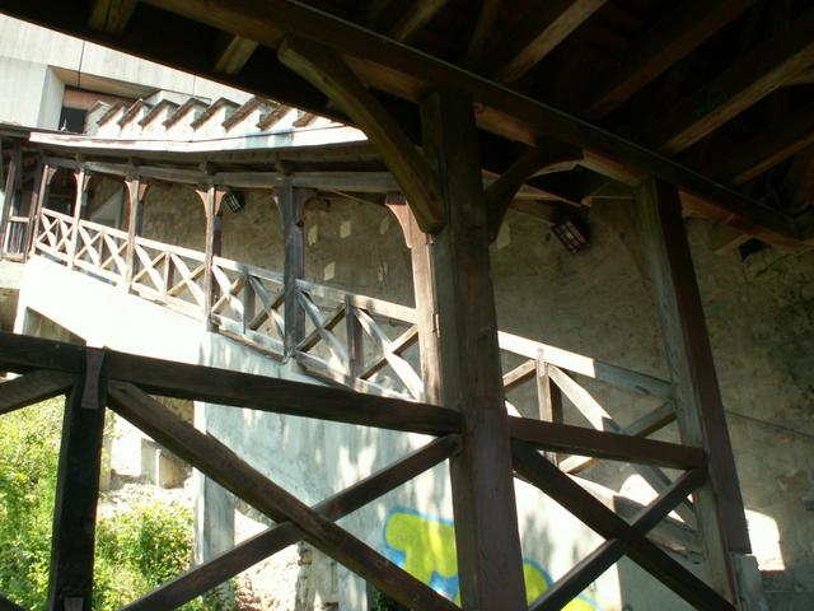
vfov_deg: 40.7
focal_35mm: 35
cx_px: 407
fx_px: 823
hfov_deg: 52.6
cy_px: 306
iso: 50
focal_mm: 5.86
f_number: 4
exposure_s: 1/80
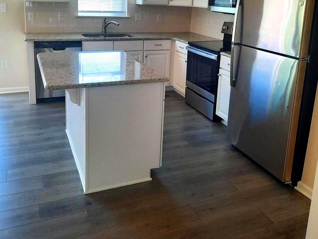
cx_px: 157
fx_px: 312
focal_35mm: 34
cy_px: 66
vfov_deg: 40.8
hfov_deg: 53.9
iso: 40
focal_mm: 4.6
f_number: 2
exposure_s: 1/60
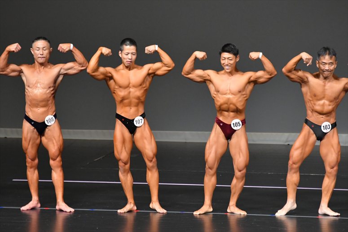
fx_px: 3044
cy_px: 116
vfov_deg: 4.4
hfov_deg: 6.5
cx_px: 174
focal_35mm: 315
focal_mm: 210
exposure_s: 1/400
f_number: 5.6
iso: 5000
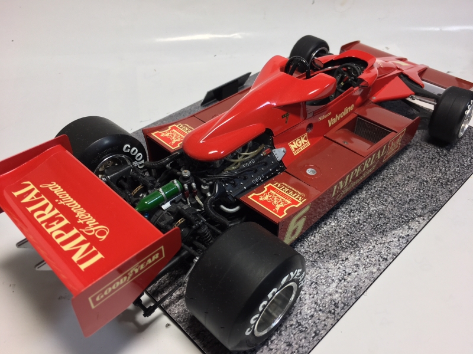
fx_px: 396
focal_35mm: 29
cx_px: 236
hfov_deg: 61.7
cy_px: 177
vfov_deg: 48.2
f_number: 2.2
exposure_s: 1/30
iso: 25
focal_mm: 4.15
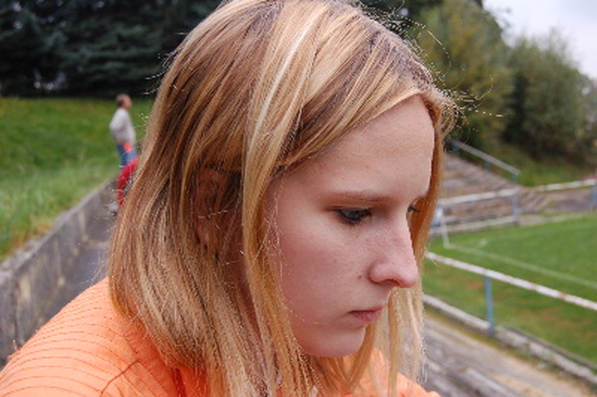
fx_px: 696
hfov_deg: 46.4
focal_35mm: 42
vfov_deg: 31.8
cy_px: 198
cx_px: 298
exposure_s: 1/125
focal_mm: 28
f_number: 5.6
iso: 280
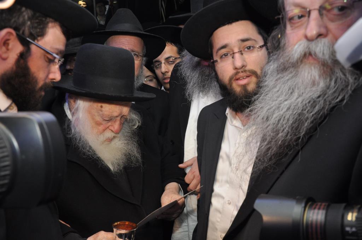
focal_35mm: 39
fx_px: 392
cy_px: 120
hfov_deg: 49.6
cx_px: 181
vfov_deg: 34.1
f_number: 5.6
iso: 640
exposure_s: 1/60
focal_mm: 26
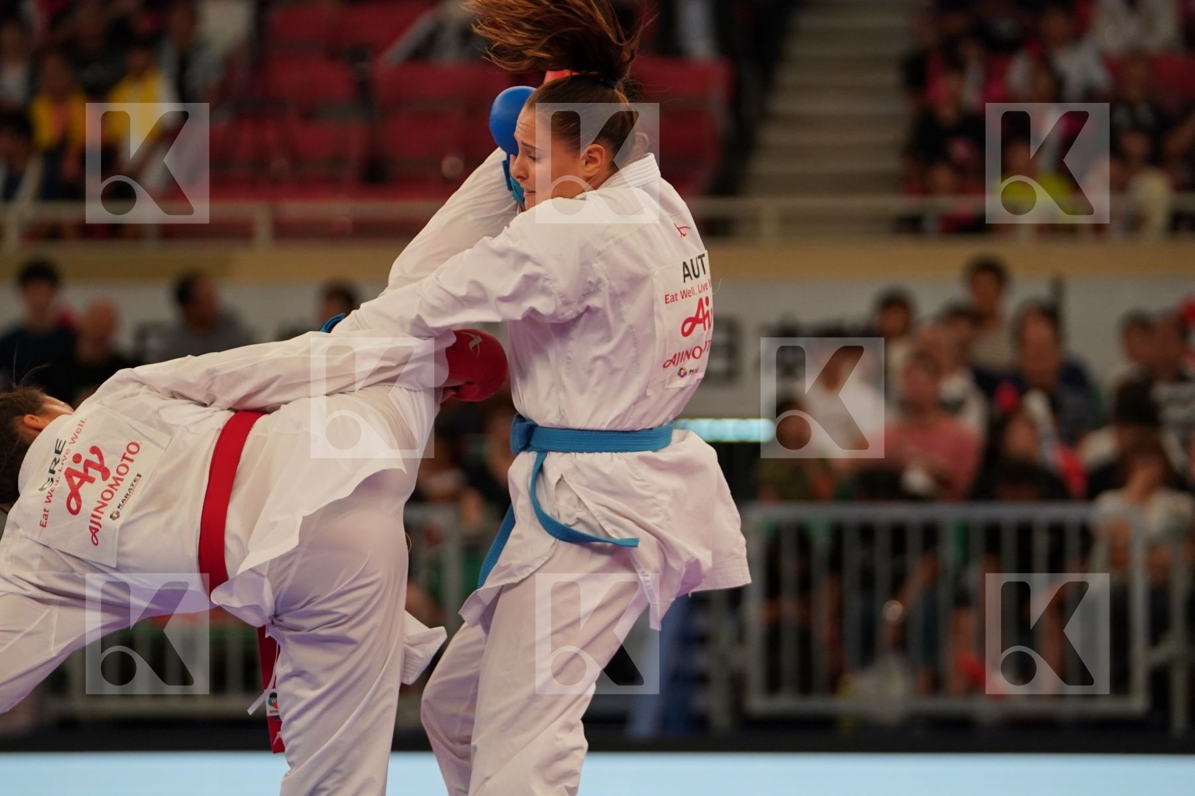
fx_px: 7568
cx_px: 598
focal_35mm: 228
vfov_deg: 6.0
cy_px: 398
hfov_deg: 9.0
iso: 1600
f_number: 2.8
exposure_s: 1/1000
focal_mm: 152
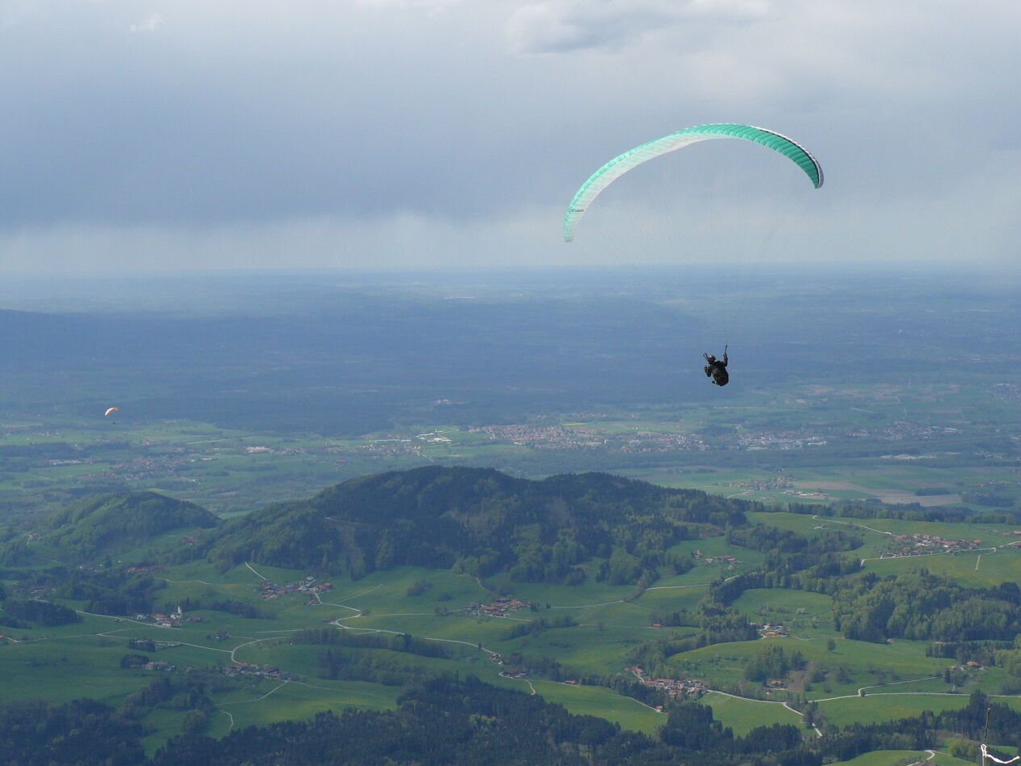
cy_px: 390
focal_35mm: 73
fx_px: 2154
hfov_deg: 26.6
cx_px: 582
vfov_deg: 20.2
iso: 100
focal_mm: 10.7
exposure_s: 1/400
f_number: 6.3
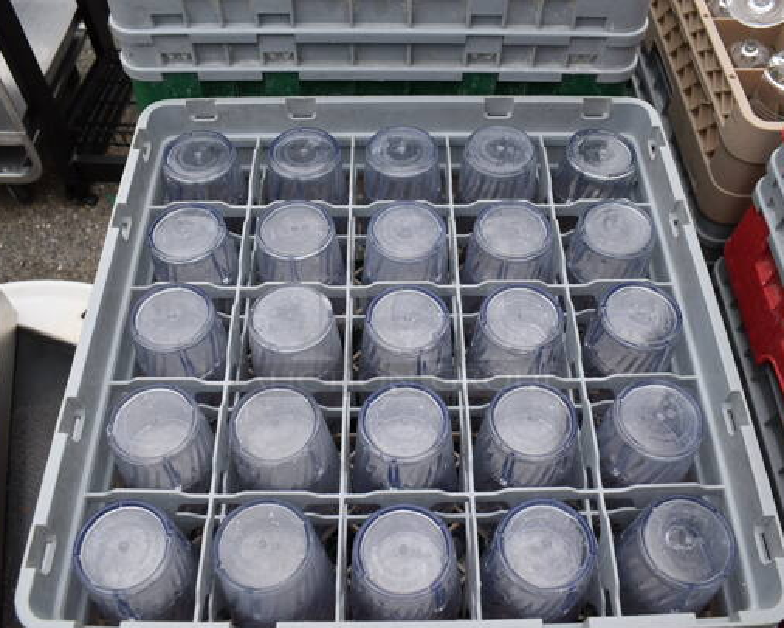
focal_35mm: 34
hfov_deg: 52.8
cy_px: 315
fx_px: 789
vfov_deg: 43.4
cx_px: 404
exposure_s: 1/200
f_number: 6.3
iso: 200
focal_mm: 20
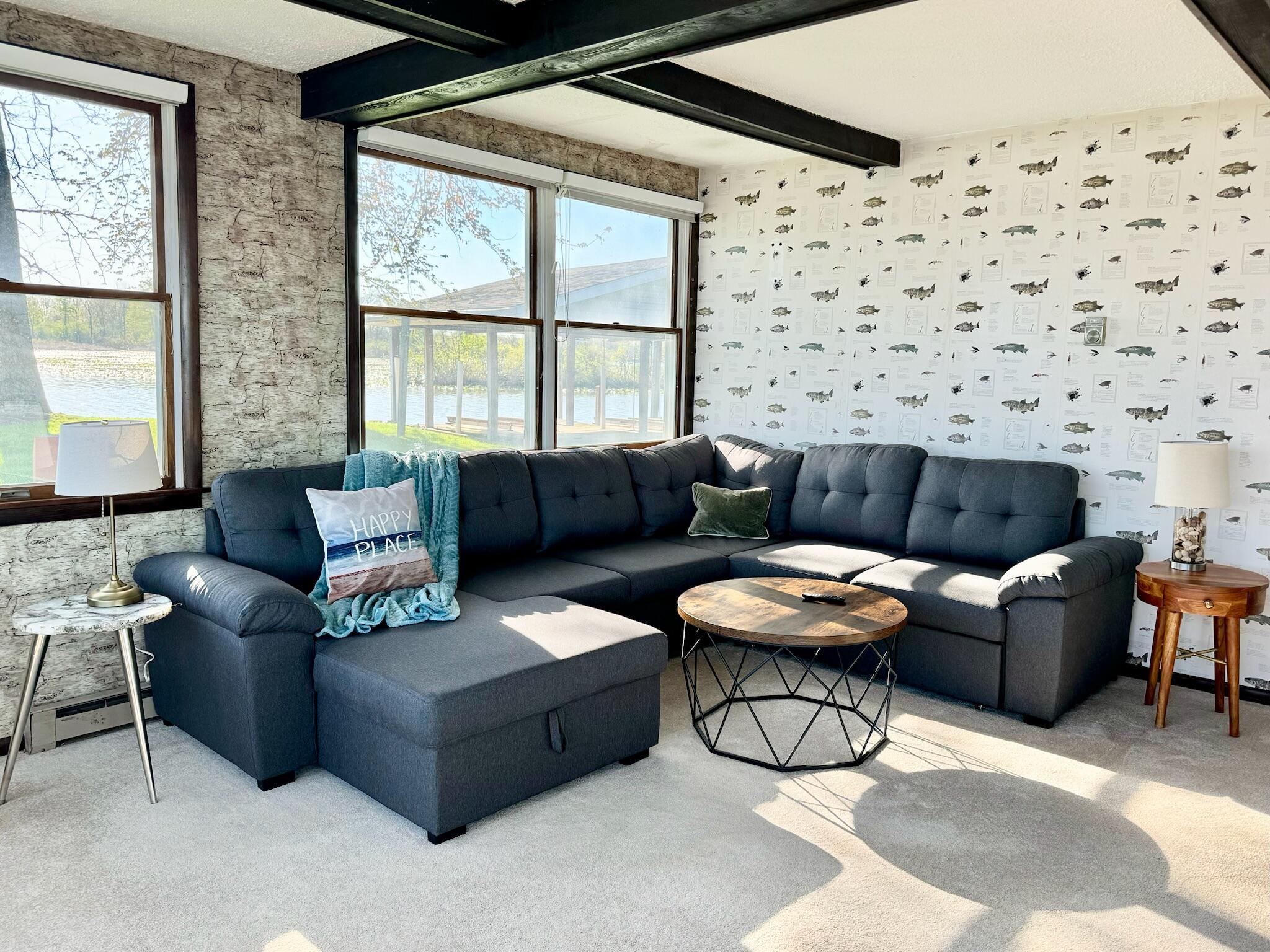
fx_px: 881
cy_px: 476
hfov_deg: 71.6
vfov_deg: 56.8
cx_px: 635
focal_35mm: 24
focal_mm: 6.76
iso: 64
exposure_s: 1/262
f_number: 1.78
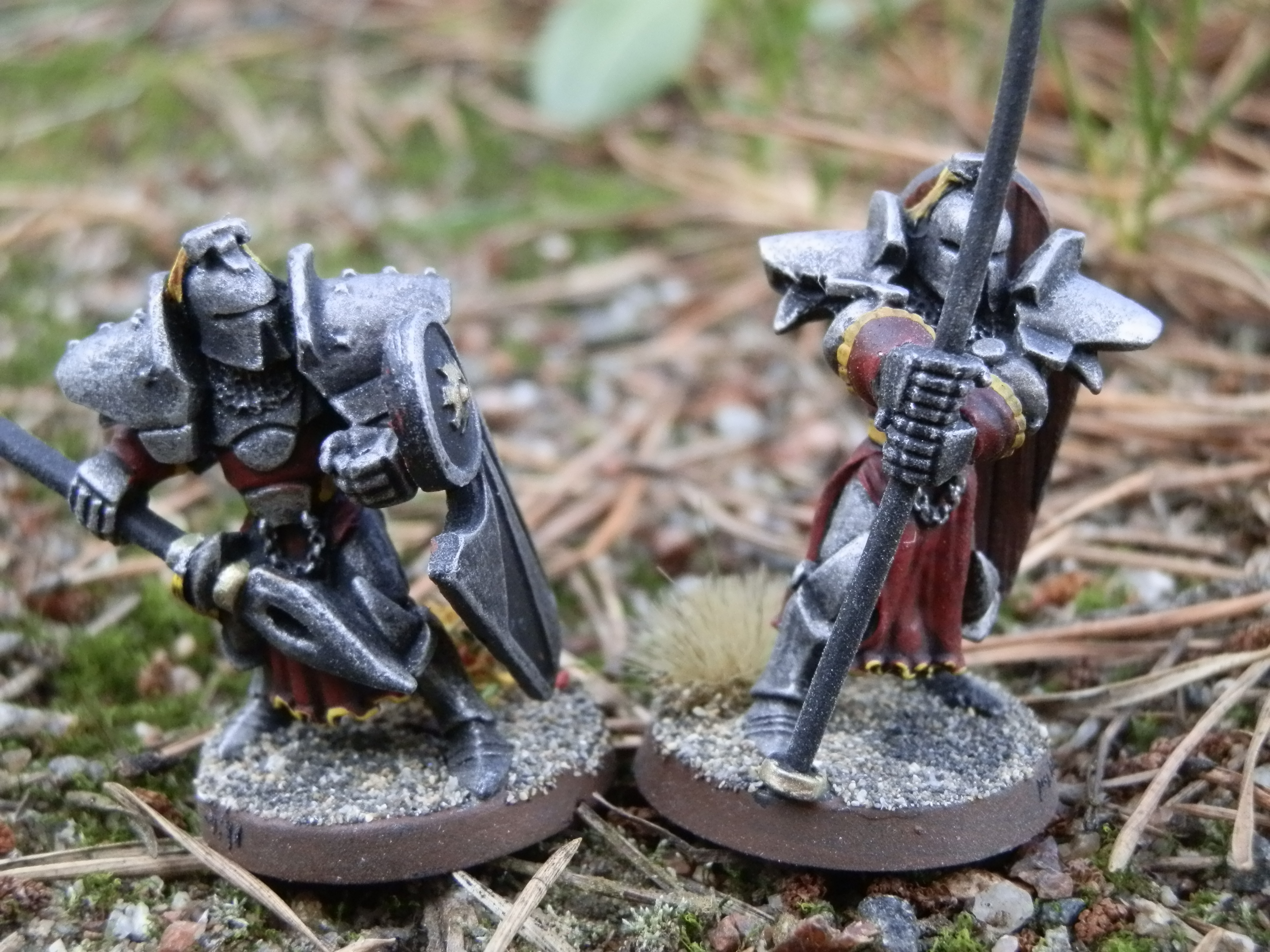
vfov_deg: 24.0
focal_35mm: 61
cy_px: 476
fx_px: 2238
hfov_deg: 31.7
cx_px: 635
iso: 400
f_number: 3.7
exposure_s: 1/200
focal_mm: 10.99
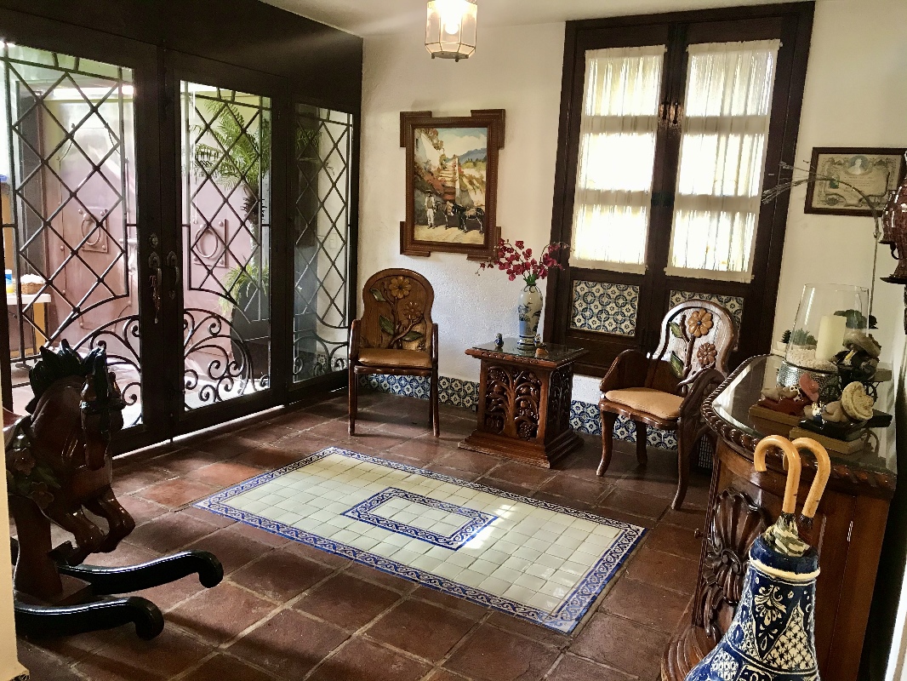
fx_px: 734
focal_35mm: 28
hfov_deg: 63.4
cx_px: 454
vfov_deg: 49.8
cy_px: 340
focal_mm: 3.99
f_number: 1.8
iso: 40
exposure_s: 1/17
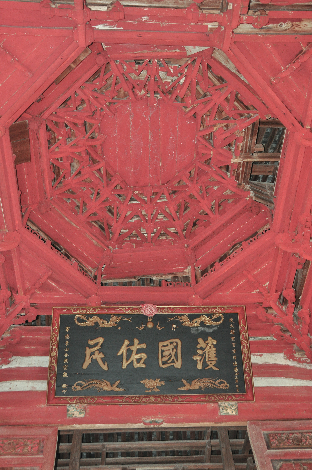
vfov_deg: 53.2
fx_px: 469
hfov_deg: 36.8
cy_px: 235
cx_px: 156
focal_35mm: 36
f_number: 4
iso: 800
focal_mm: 24
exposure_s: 1/60
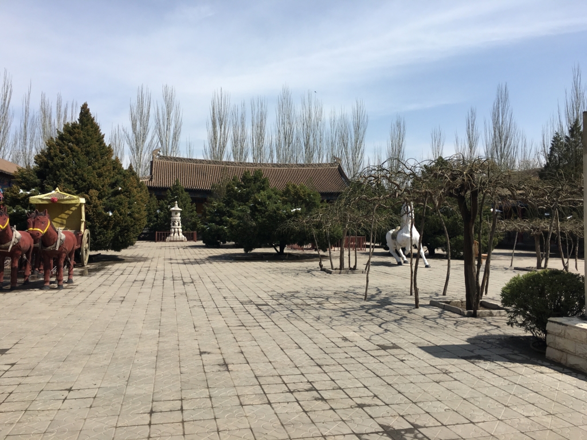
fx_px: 492
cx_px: 294
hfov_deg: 61.7
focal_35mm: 29
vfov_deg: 48.2
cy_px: 220
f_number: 2.2
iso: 25
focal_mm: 4.15
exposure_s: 1/2331
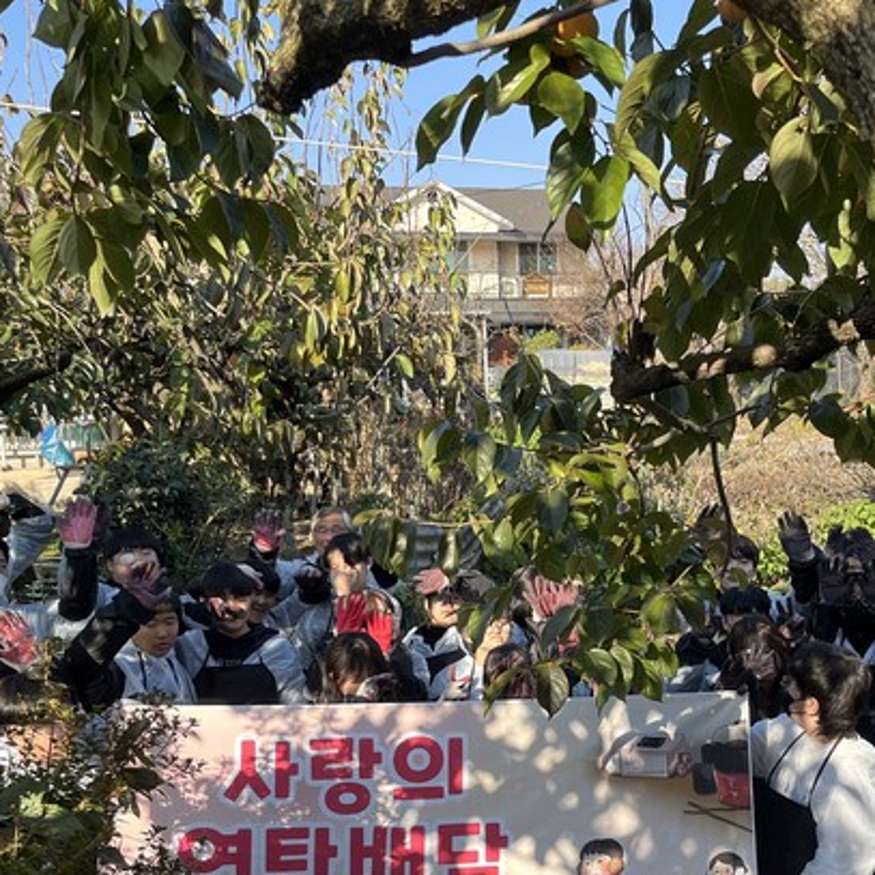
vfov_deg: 37.8
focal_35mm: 44
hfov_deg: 38.0
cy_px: 606
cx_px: 575
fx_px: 1258
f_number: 1.6
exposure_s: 1/777
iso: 50
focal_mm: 5.1
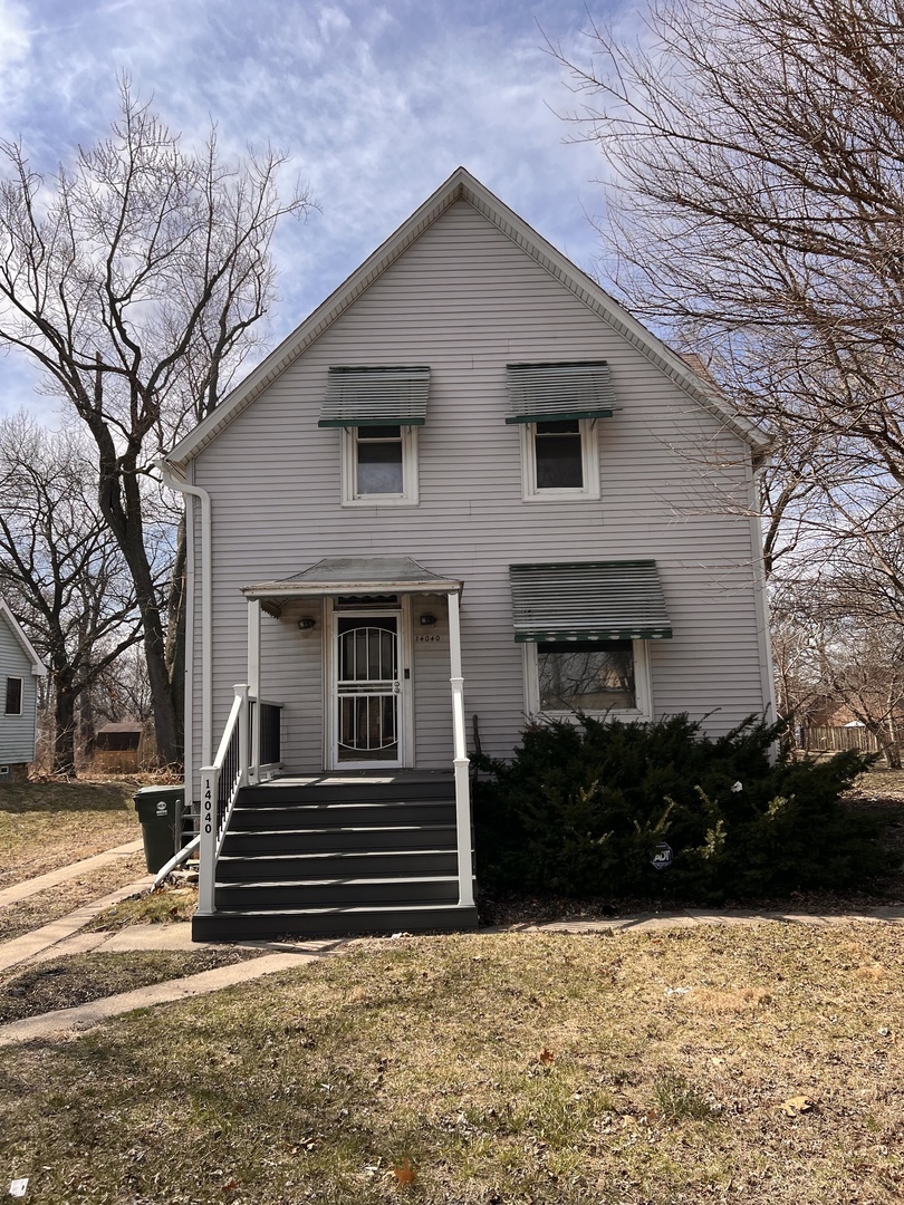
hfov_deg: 53.1
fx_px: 905
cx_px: 452
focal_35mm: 26
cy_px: 602
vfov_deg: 67.3
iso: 50
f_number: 1.5
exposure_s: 1/3165
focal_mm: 5.7
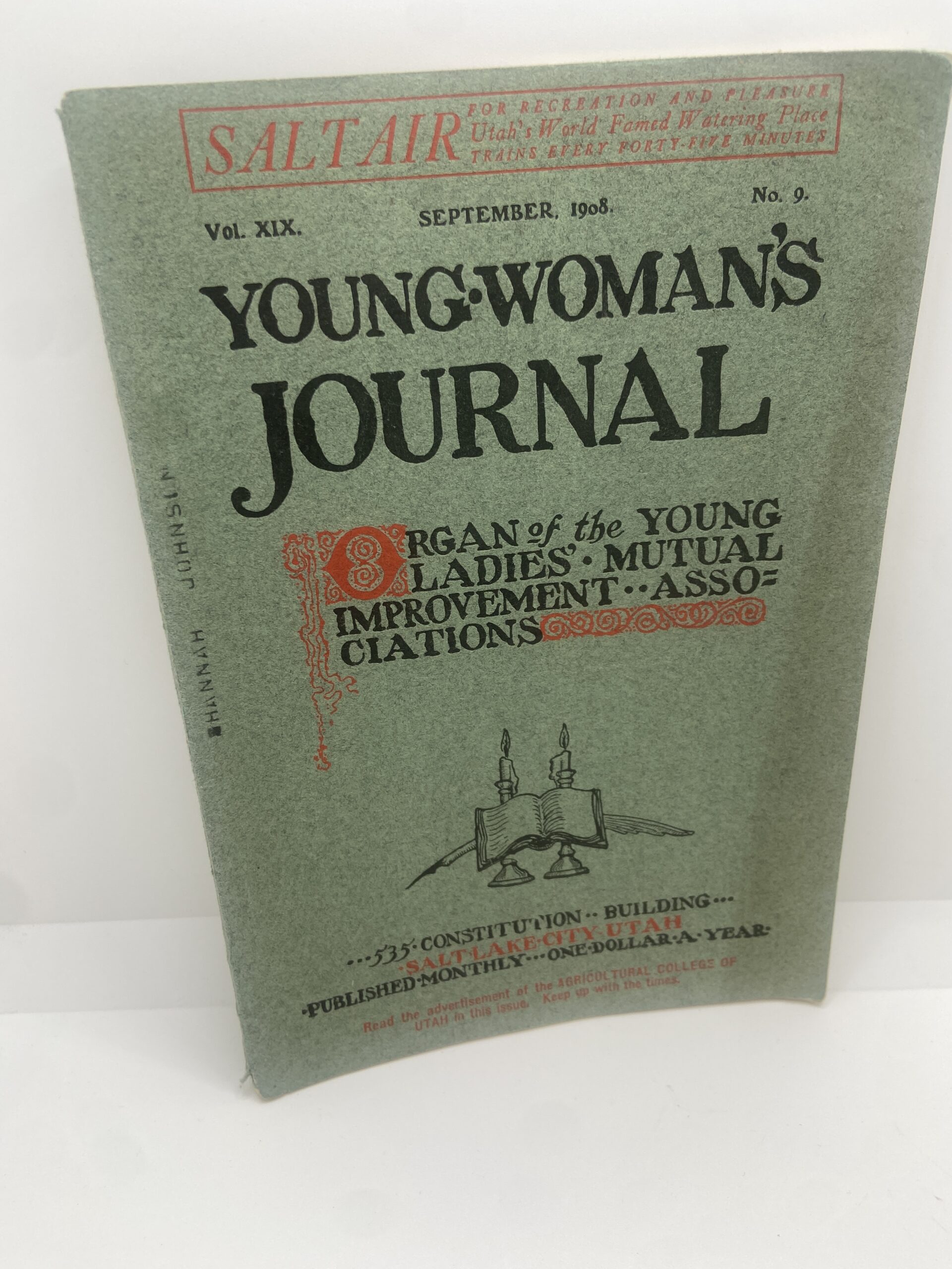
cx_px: 476
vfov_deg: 67.3
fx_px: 953
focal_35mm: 26
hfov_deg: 53.1
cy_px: 634
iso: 32
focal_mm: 4.25
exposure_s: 1/251
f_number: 1.8
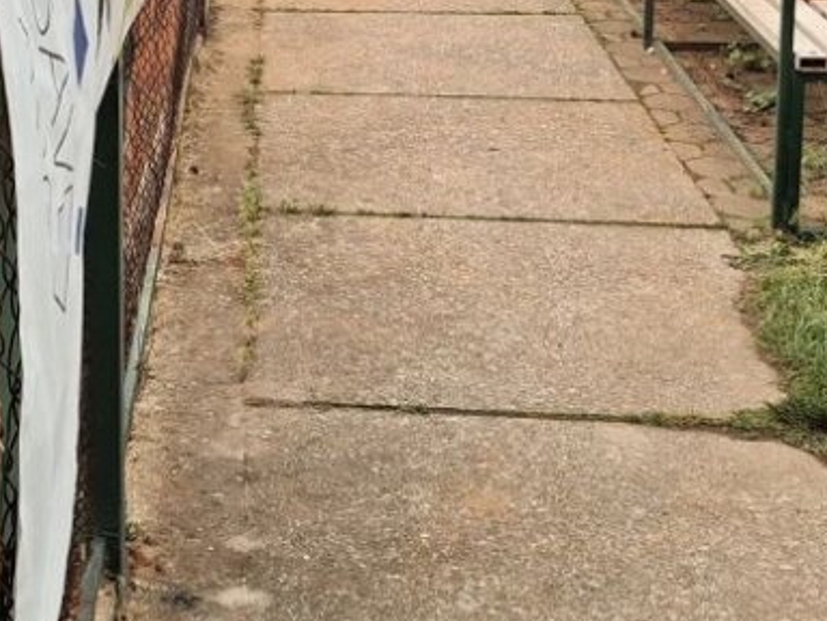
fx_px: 1959
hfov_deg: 23.5
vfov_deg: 17.4
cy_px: -70
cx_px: 155
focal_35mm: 82
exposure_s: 1/797
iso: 32
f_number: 1.8
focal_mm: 4.69
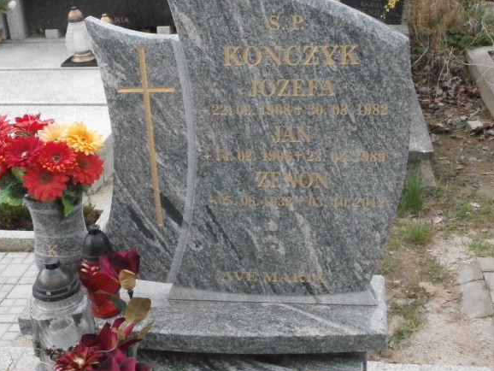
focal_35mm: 52
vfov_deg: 28.0
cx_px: 238
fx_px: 742
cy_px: 176
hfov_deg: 36.8
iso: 1600
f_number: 11
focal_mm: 8.29
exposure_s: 1/250
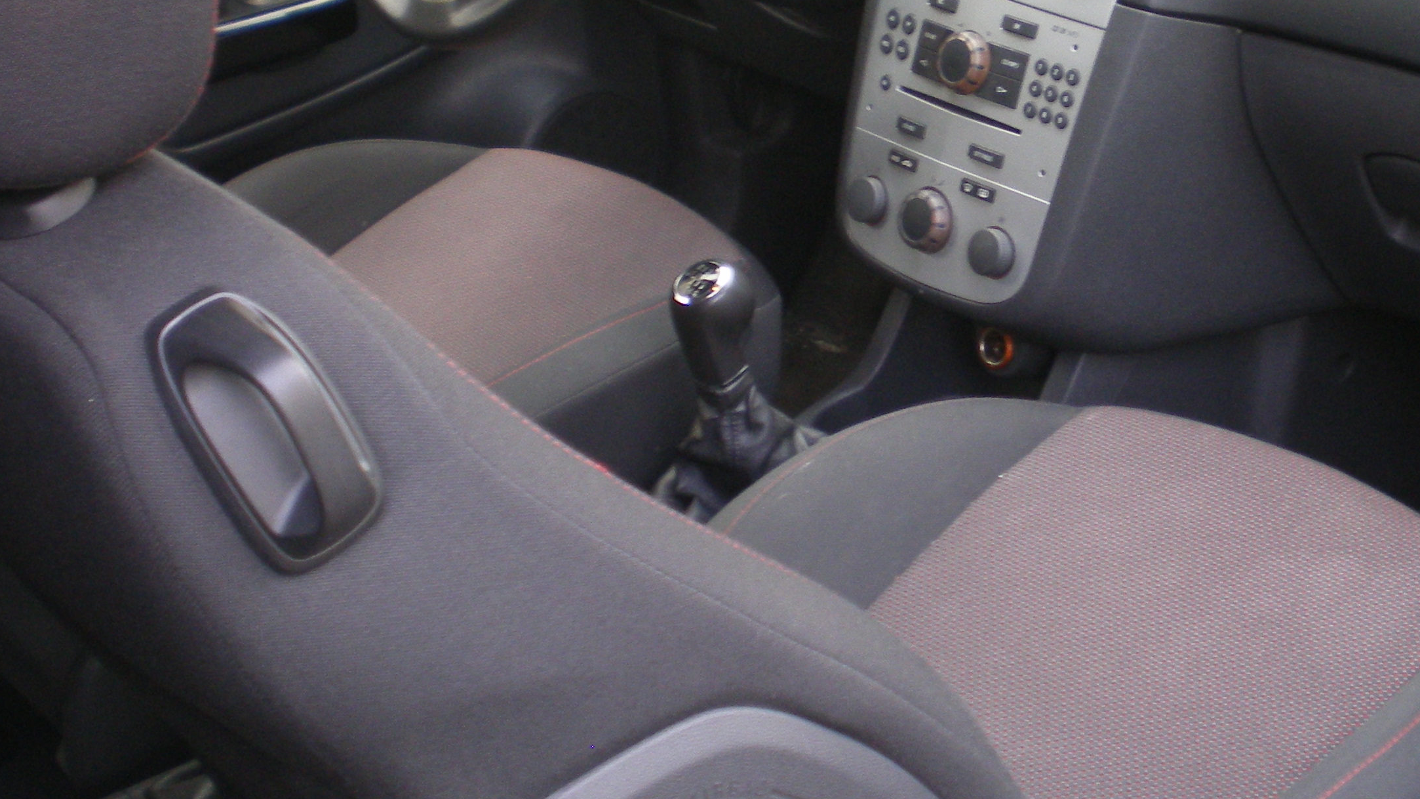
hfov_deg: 30.7
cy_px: 71
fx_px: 2560
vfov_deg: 17.5
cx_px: 978
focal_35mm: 68
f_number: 3.5
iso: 160
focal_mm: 7.4
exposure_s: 1/30
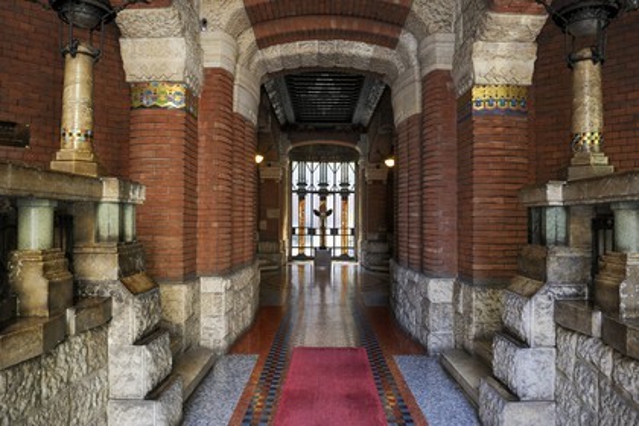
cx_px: 320
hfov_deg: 73.7
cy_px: 213
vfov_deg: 53.1
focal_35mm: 24
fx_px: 426
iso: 200
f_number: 7.1
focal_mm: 24
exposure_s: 1/5
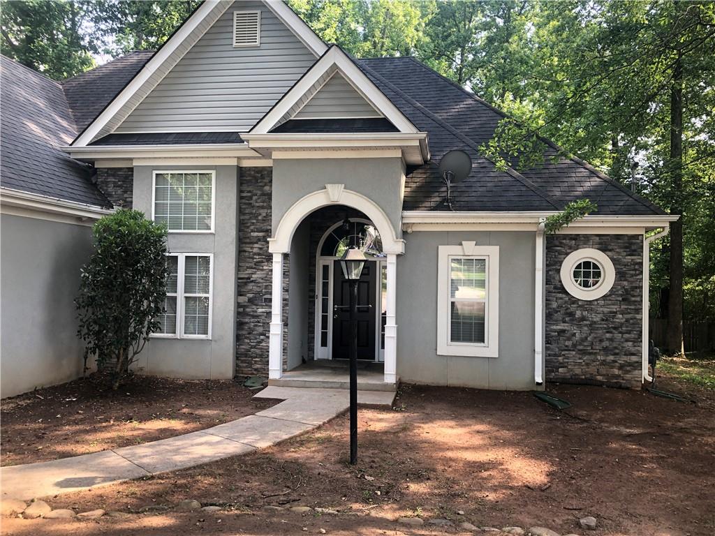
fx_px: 578
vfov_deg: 49.7
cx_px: 358
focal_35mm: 28
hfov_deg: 63.4
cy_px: 268
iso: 25
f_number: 1.8
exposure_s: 1/60
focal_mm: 4
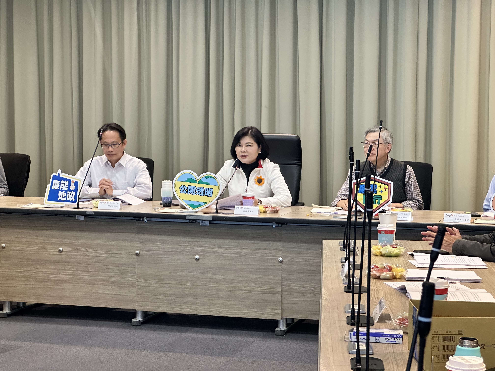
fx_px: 1101
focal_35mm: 77
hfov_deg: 25.3
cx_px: 248
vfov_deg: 19.1
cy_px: 186
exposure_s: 1/60
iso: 400
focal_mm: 9
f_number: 2.8
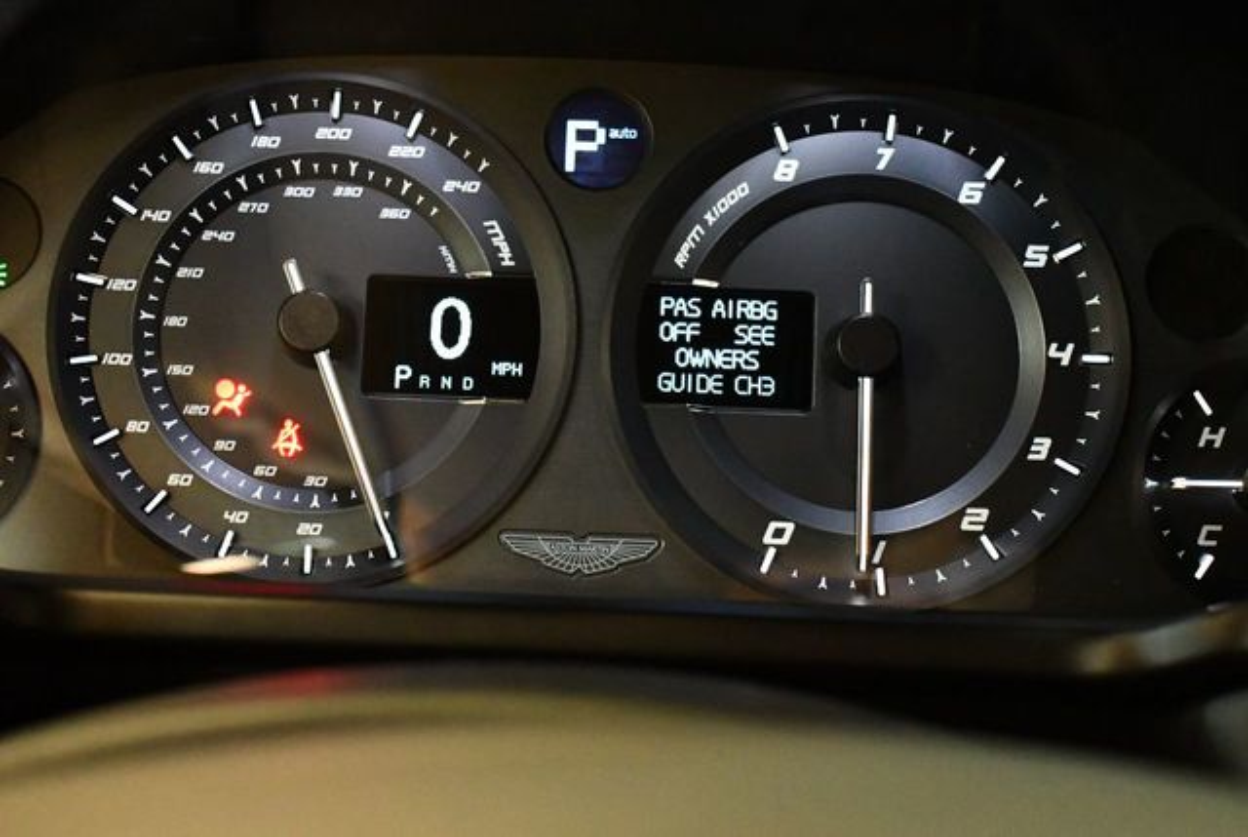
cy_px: 418
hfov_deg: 35.6
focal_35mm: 56
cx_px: 624
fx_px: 1944
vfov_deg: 24.3
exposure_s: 1/60
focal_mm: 28
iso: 7200
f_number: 4.2
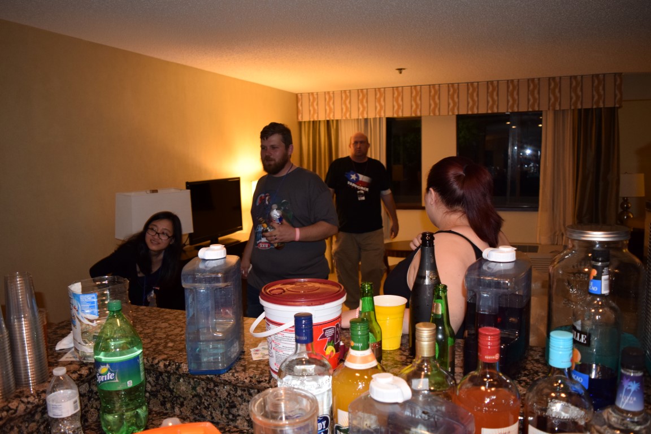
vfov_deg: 47.9
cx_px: 326
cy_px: 217
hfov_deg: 67.4
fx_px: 488
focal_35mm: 27
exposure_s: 1/60
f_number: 3.5
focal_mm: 18
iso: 900
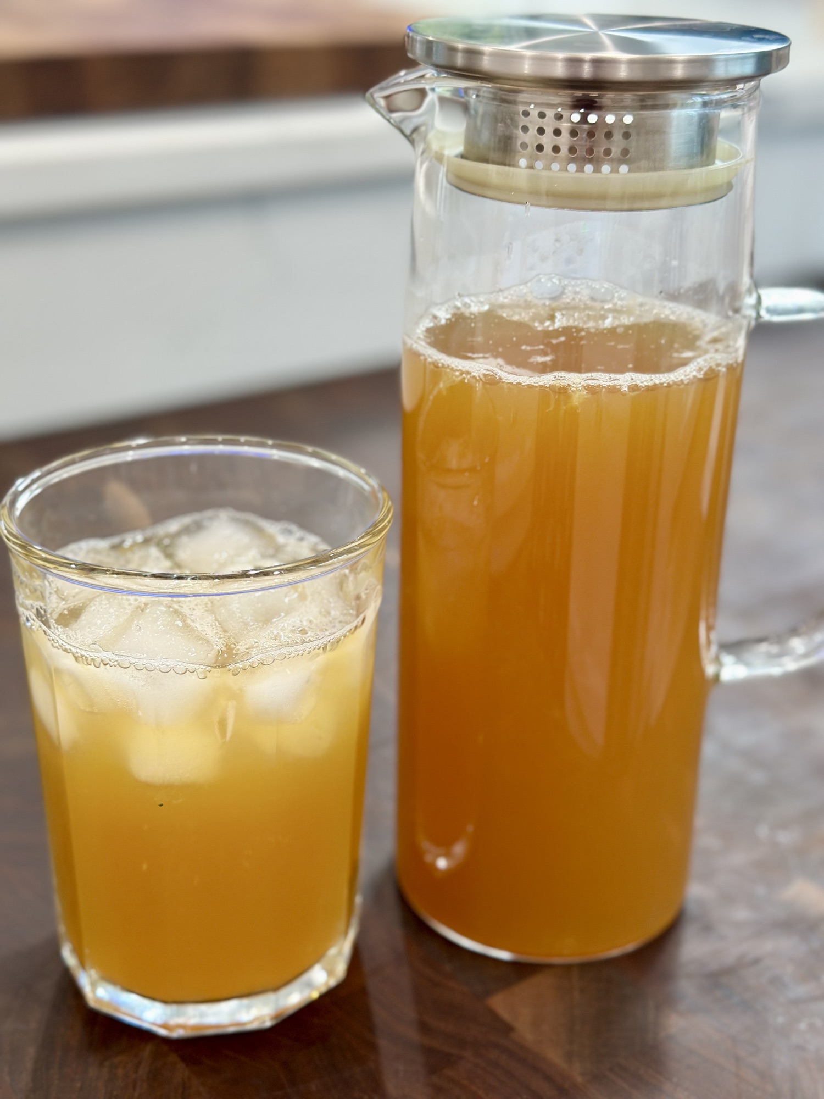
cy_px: 550
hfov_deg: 30.3
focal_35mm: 48
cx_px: 412
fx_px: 1523
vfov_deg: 39.7
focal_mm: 6.86
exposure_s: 1/60
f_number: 1.78
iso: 125
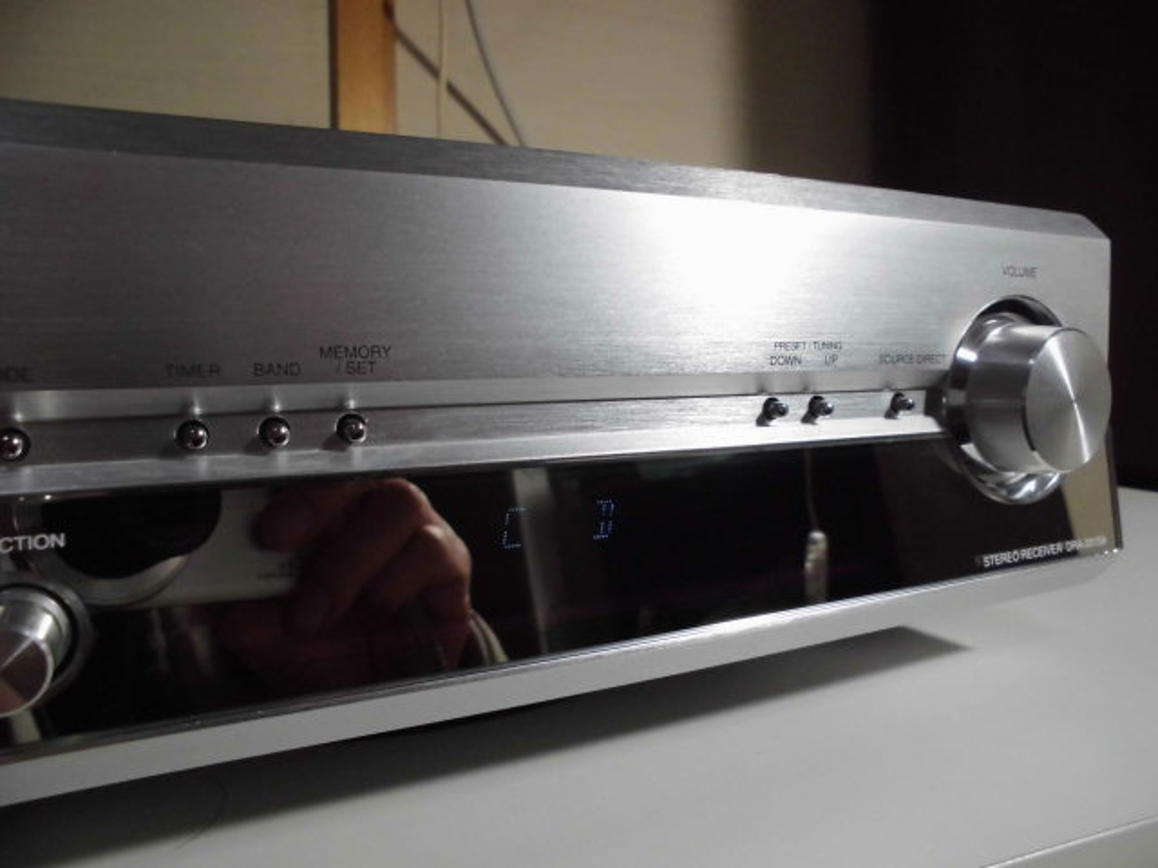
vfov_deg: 53.1
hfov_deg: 67.3
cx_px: 579
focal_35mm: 26
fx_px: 870
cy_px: 434
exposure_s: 1/50
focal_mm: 4.6
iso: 400
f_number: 3.5
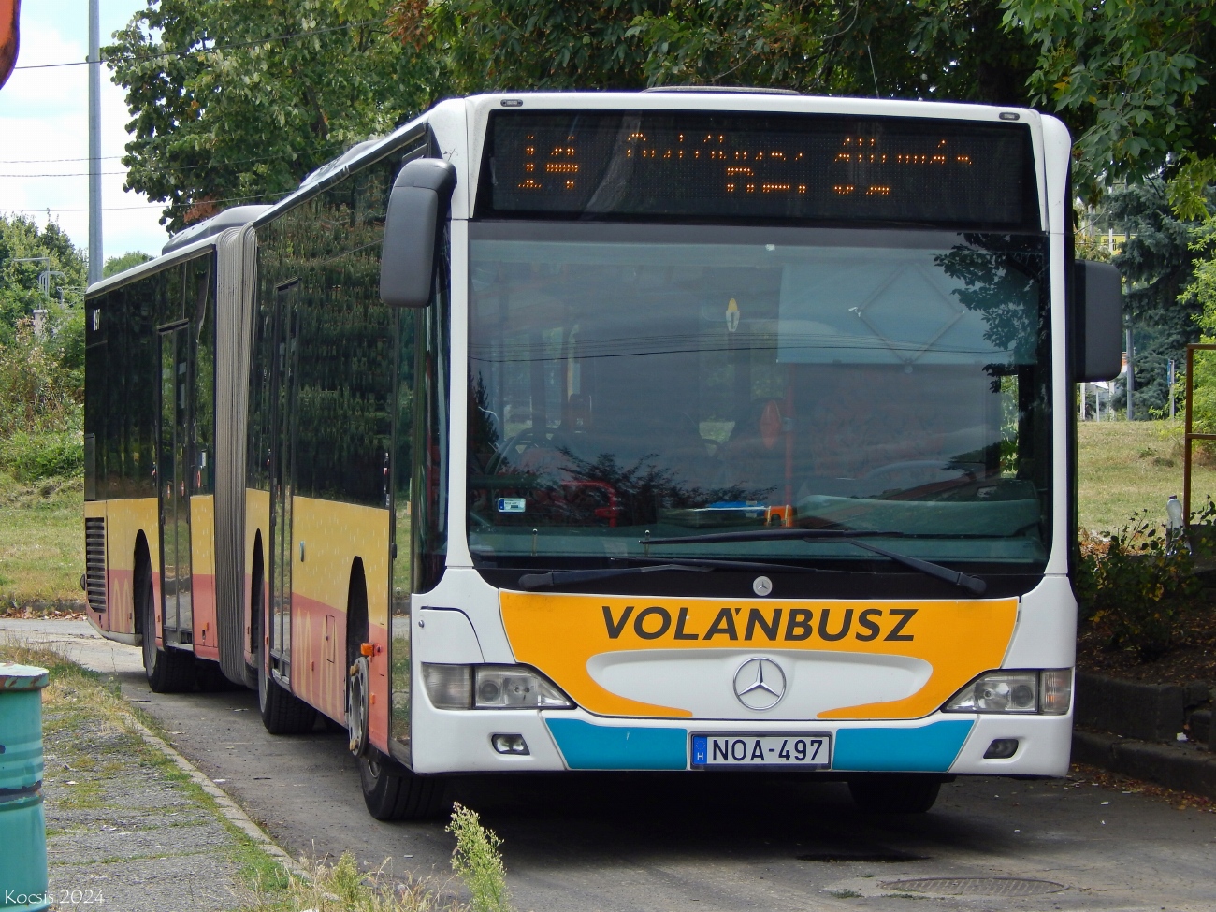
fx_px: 4988
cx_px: 608
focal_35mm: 142
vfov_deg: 10.4
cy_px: 456
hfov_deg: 13.9
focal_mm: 25.3
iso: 125
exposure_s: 1/400
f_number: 4.9
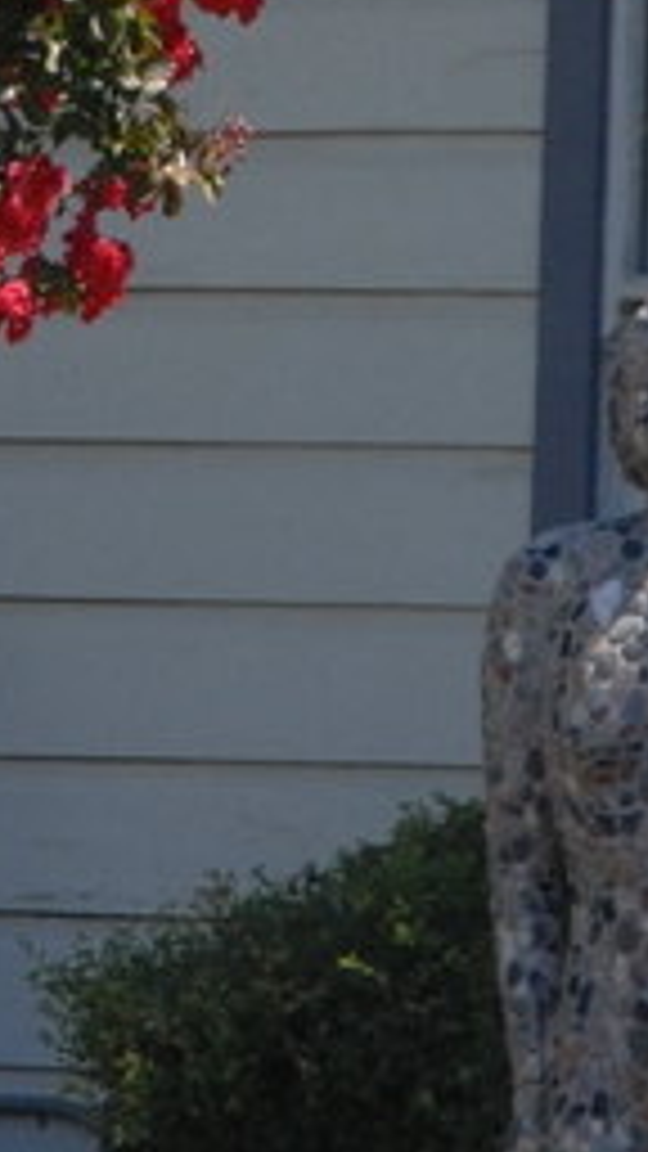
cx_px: -101
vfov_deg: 2.5
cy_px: -320
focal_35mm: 849
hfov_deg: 1.4
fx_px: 25937
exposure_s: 1/250
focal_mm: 135
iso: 400
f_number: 8
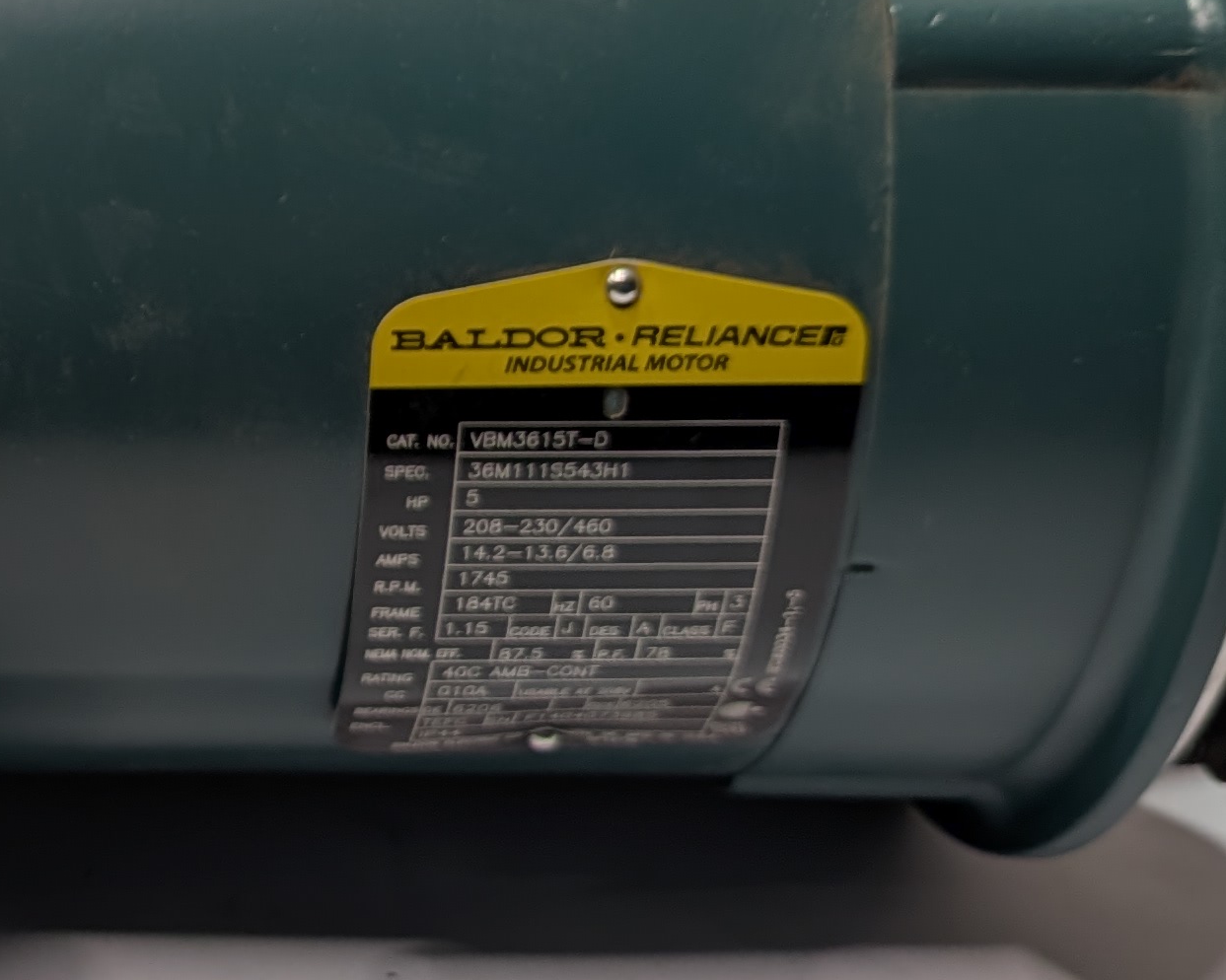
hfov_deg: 23.2
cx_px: -143
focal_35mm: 77
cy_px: 476
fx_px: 2793
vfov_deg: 19.9
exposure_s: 1/31.5
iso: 22
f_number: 1.68
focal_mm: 6.9
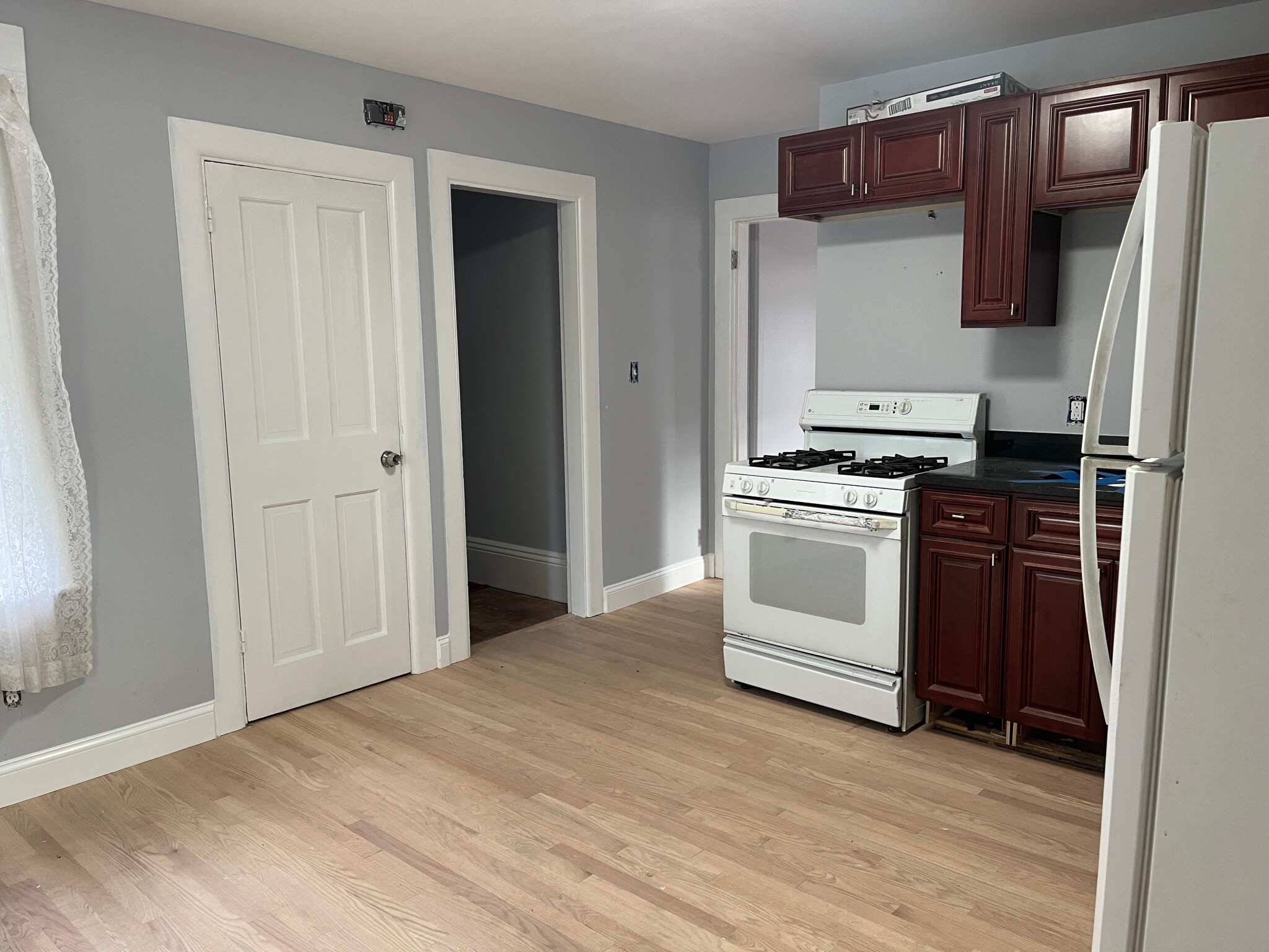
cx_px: 634
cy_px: 476
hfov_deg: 67.3
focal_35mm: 26
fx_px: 953
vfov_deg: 53.1
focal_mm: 5.1
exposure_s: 1/60
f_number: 1.6
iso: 125
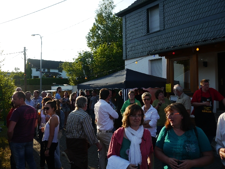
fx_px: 182
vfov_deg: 49.8
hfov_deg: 63.4
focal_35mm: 28
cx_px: 112
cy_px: 84
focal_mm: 14
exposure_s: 1/320
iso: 160
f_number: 5.6
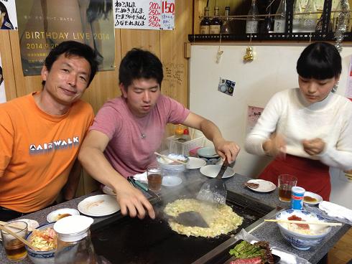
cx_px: 176
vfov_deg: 40.7
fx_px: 356
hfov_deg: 52.6
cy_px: 132
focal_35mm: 35
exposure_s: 1/20
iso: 160
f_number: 2.4
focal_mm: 4.28
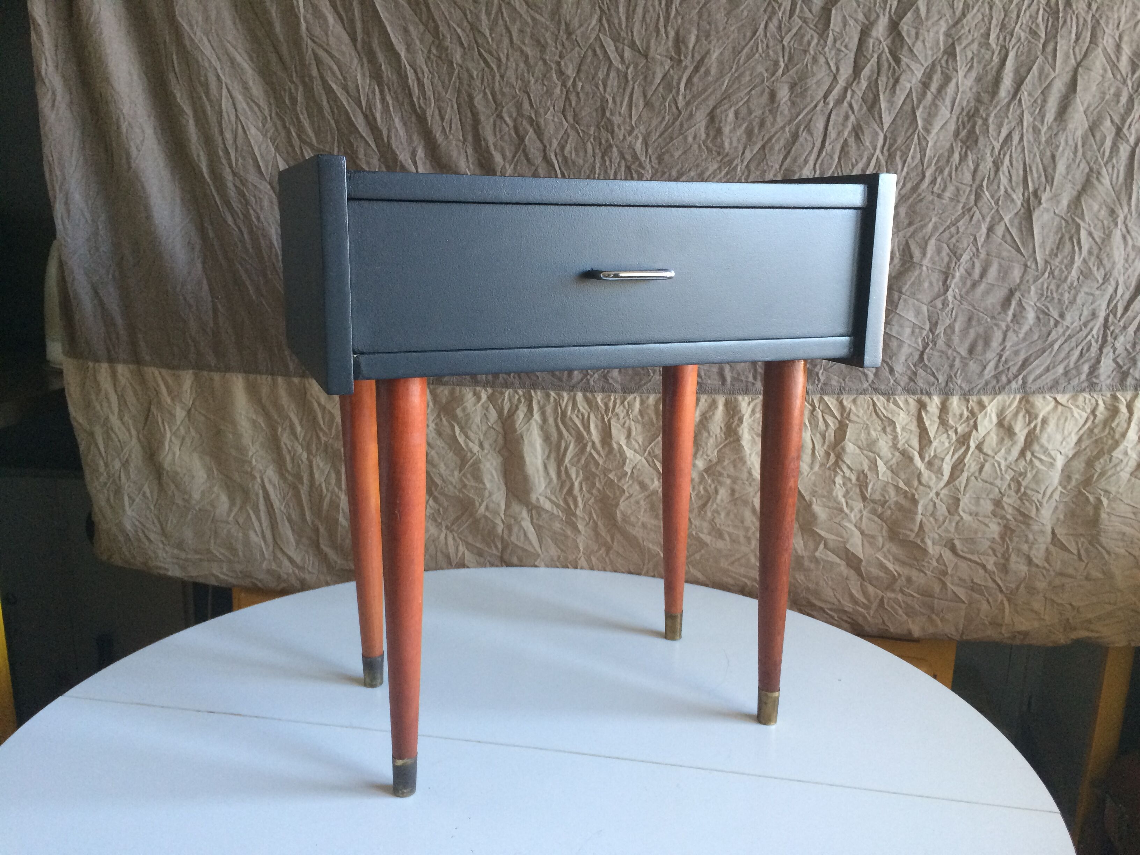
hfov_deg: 61.7
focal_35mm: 29
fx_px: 955
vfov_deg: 48.2
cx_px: 570
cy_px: 428
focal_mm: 4.15
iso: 200
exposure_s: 1/33
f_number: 2.2
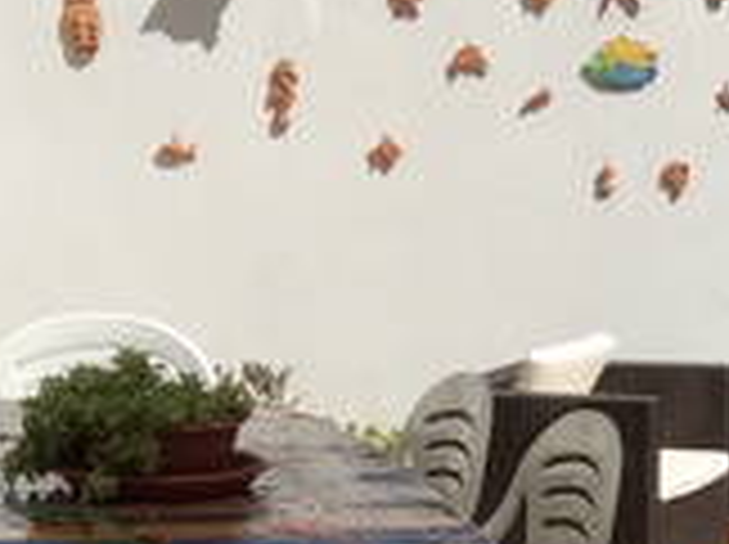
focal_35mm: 161
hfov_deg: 12.3
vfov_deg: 9.0
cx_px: 508
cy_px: 755
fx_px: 3386
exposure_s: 1/2119
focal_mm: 3.3
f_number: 2.4
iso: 32
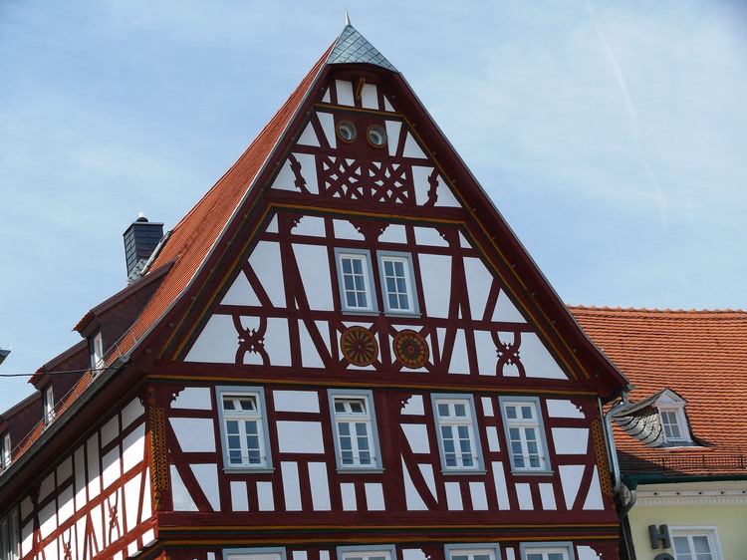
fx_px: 1726
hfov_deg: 24.4
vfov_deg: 18.4
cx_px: 374
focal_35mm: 80
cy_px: 280
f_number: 4
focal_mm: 16.8
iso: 100
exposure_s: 1/250
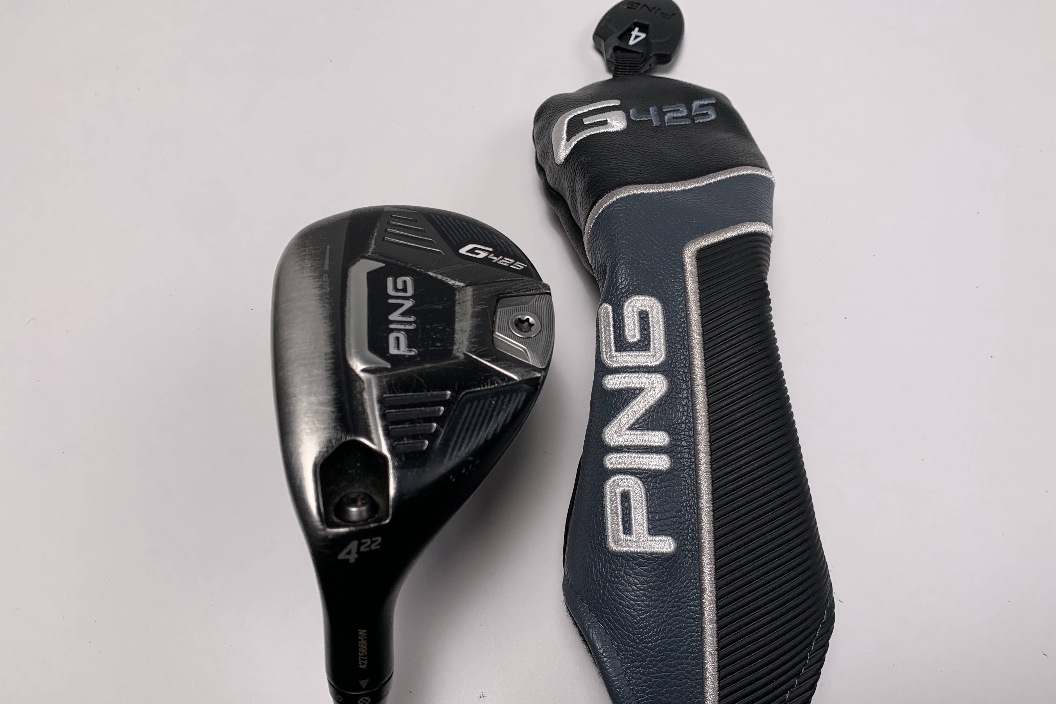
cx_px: 545
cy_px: 367
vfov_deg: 46.4
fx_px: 821
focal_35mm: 28
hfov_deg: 65.5
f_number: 1.8
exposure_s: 1/384
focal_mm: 4.25
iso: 25
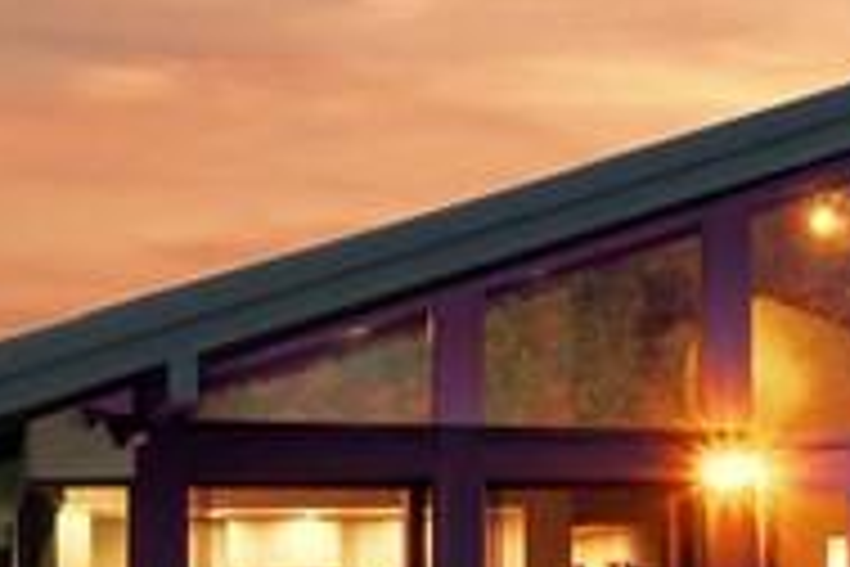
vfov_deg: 14.4
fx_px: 2125
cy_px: 772
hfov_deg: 20.1
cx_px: 1205
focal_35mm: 90
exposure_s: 1/5
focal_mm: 8
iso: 2000
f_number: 8
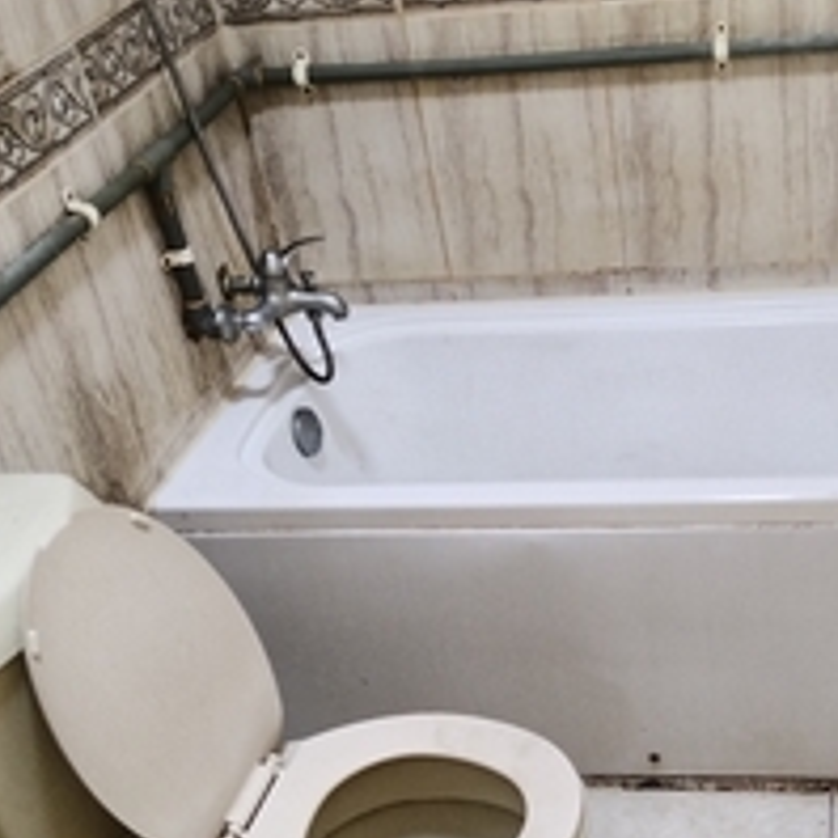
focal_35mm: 53
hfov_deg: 31.5
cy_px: 628
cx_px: 650
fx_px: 1452
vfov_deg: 31.6
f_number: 1.8
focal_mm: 4.7
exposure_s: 1/60
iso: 1200
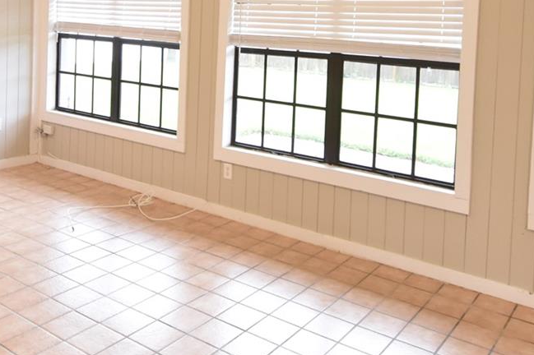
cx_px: 261
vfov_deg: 34.1
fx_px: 549
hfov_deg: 51.9
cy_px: 39
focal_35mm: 37
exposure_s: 1/30
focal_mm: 10
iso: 800
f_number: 3.5
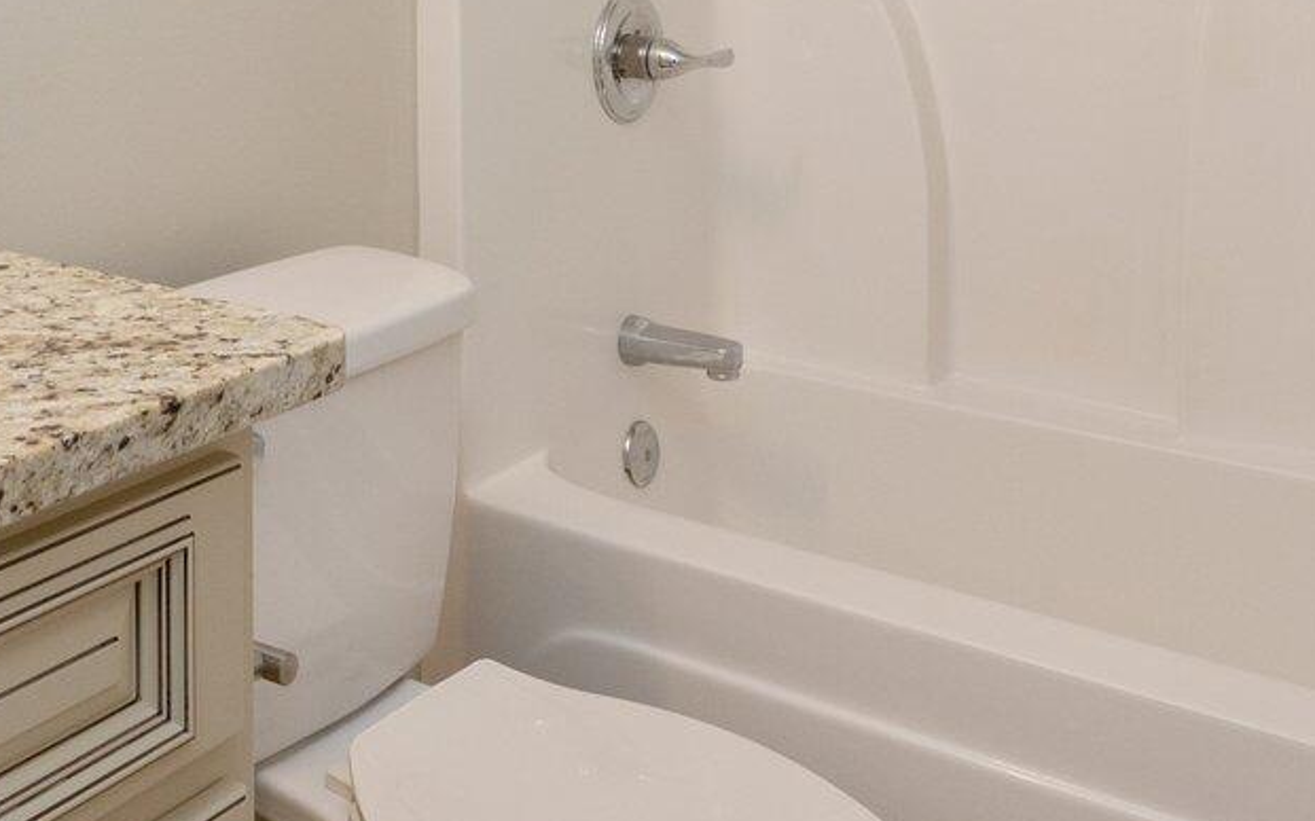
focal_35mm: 47
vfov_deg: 24.9
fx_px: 1684
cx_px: 311
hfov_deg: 41.3
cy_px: -144
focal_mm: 14
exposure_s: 1/60
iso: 640
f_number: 9
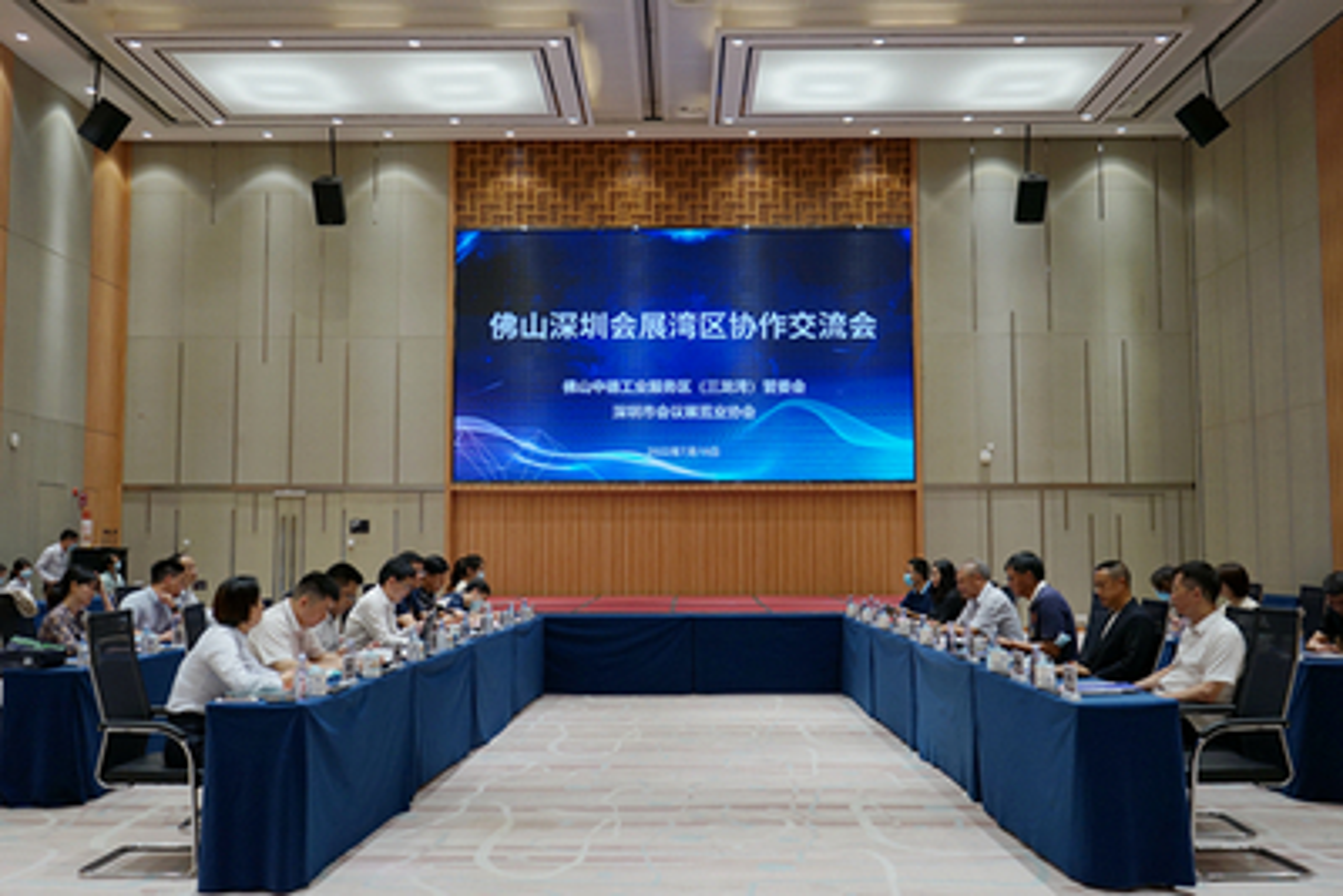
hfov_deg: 55.8
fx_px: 1269
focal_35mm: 34
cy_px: 448
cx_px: 672
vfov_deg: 38.9
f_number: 4
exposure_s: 1/160
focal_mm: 34
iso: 640
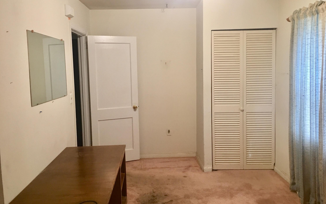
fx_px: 275
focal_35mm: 31
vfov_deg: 40.6
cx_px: 163
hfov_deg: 61.2
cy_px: 95
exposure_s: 1/15
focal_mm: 4.15
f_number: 2.2
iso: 64
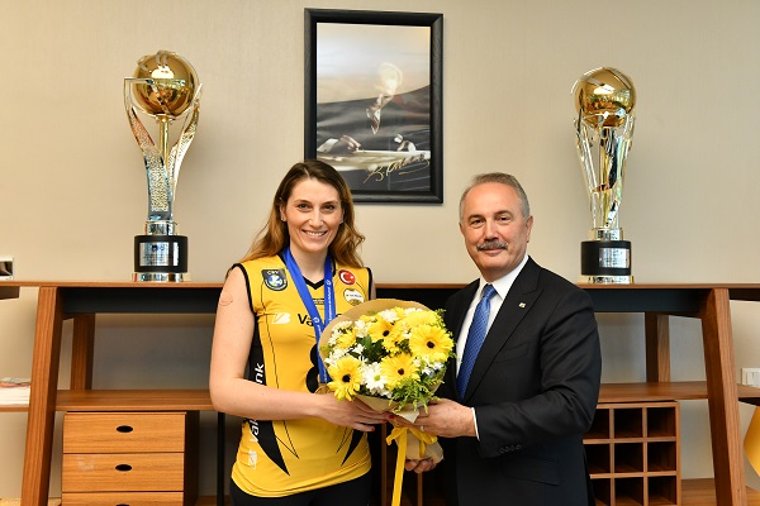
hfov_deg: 53.1
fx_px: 760
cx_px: 380
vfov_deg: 36.9
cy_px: 253
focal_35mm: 36
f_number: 7.1
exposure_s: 1/160
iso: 2000
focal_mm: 36
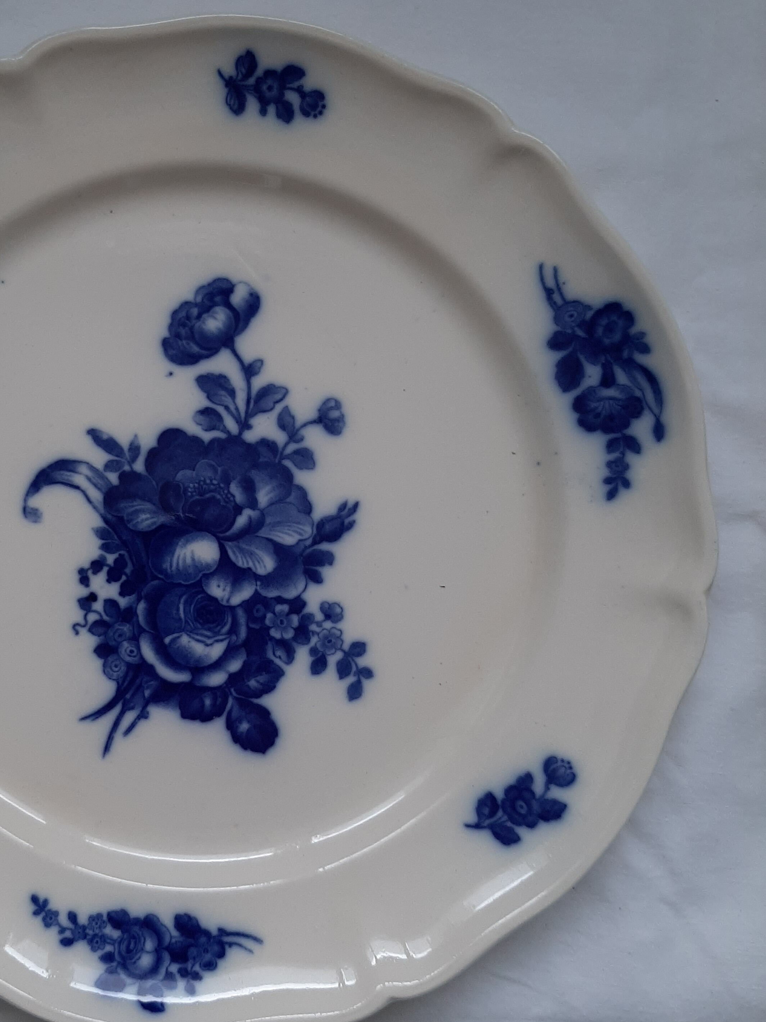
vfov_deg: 50.1
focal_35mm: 37
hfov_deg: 38.0
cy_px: 513
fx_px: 1092
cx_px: 222
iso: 64
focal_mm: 3.93
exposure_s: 1/50
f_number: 1.7
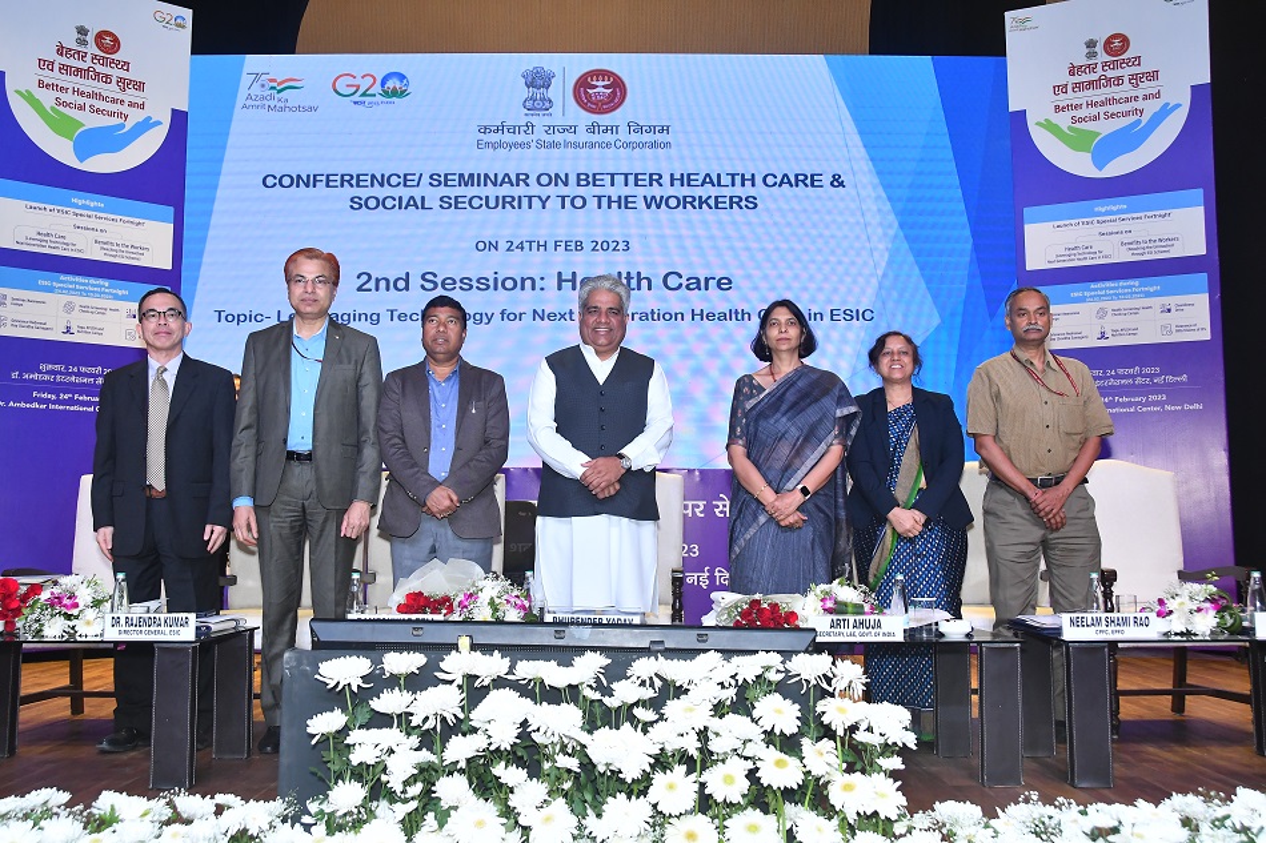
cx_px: 633
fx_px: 1160
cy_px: 422
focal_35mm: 33
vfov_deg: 40.0
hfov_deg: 57.2
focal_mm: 22
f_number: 6.3
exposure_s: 1/125
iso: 1600
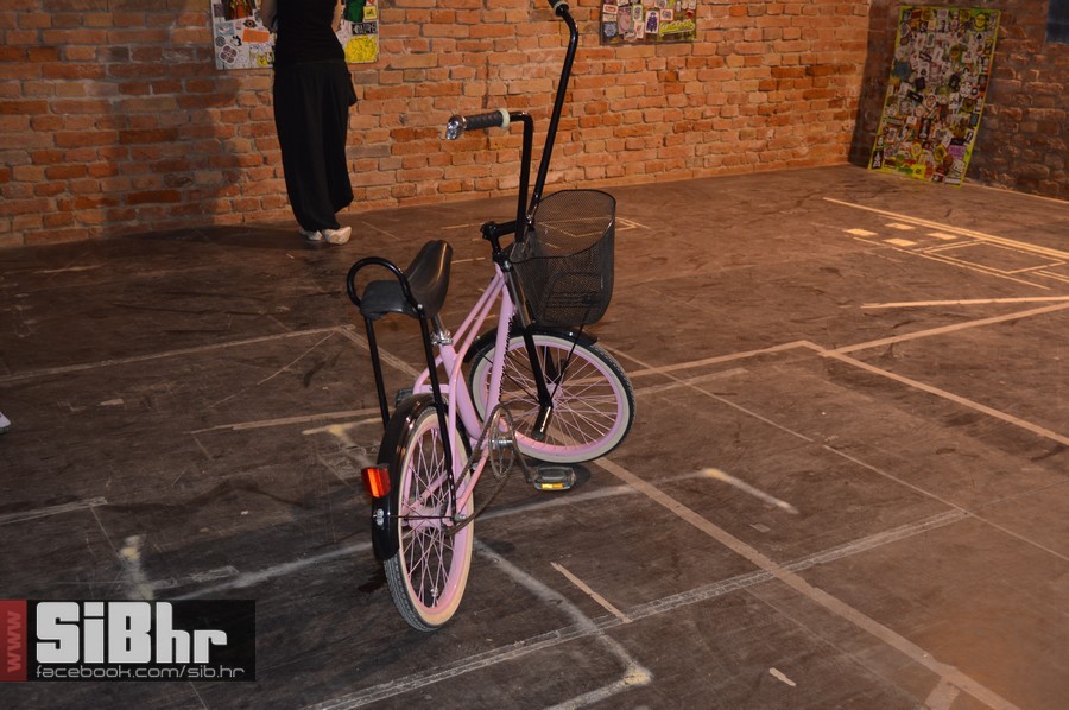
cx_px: 534
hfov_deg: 49.6
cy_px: 355
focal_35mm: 39
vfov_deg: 34.1
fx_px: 1157
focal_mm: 26
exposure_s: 1/13
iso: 400
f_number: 4.2
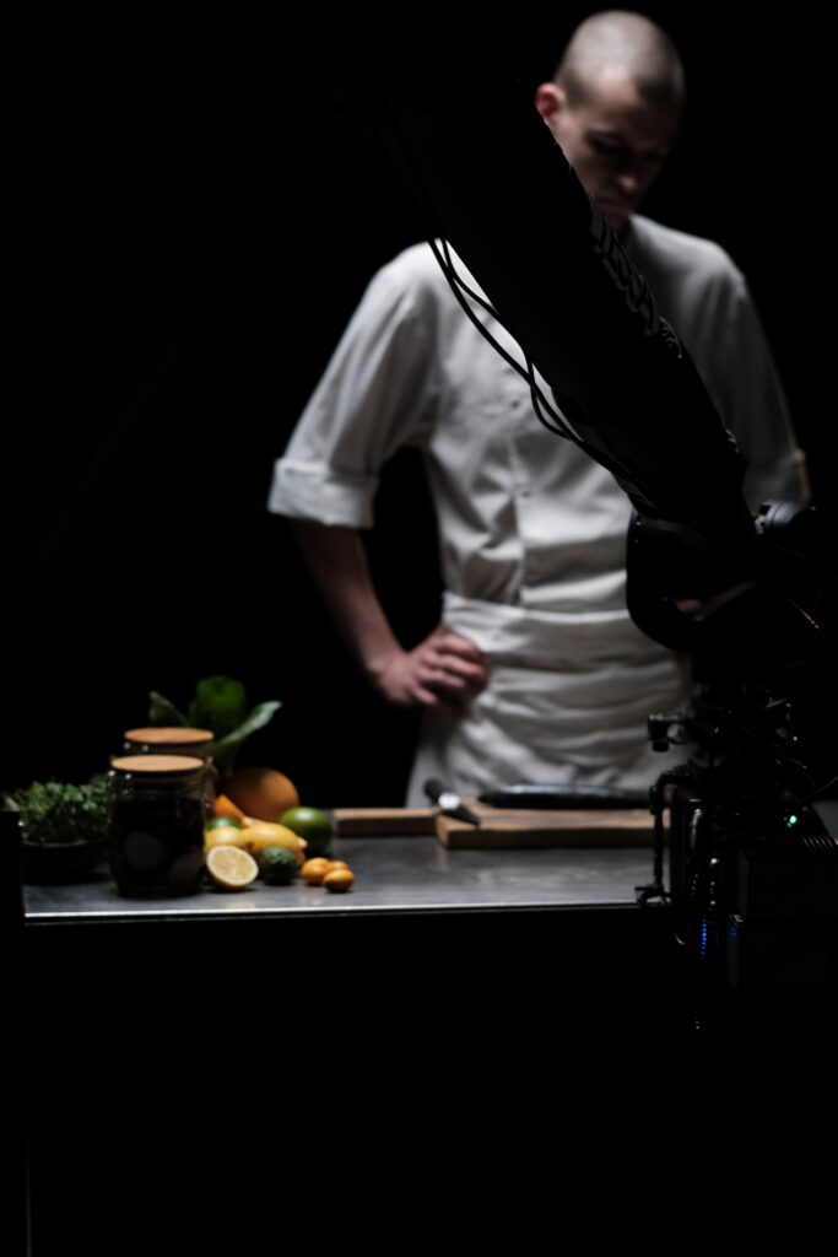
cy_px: 628
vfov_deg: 15.2
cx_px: 419
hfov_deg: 10.2
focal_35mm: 135
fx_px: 4712
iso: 1600
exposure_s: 1/125
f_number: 2
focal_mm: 90
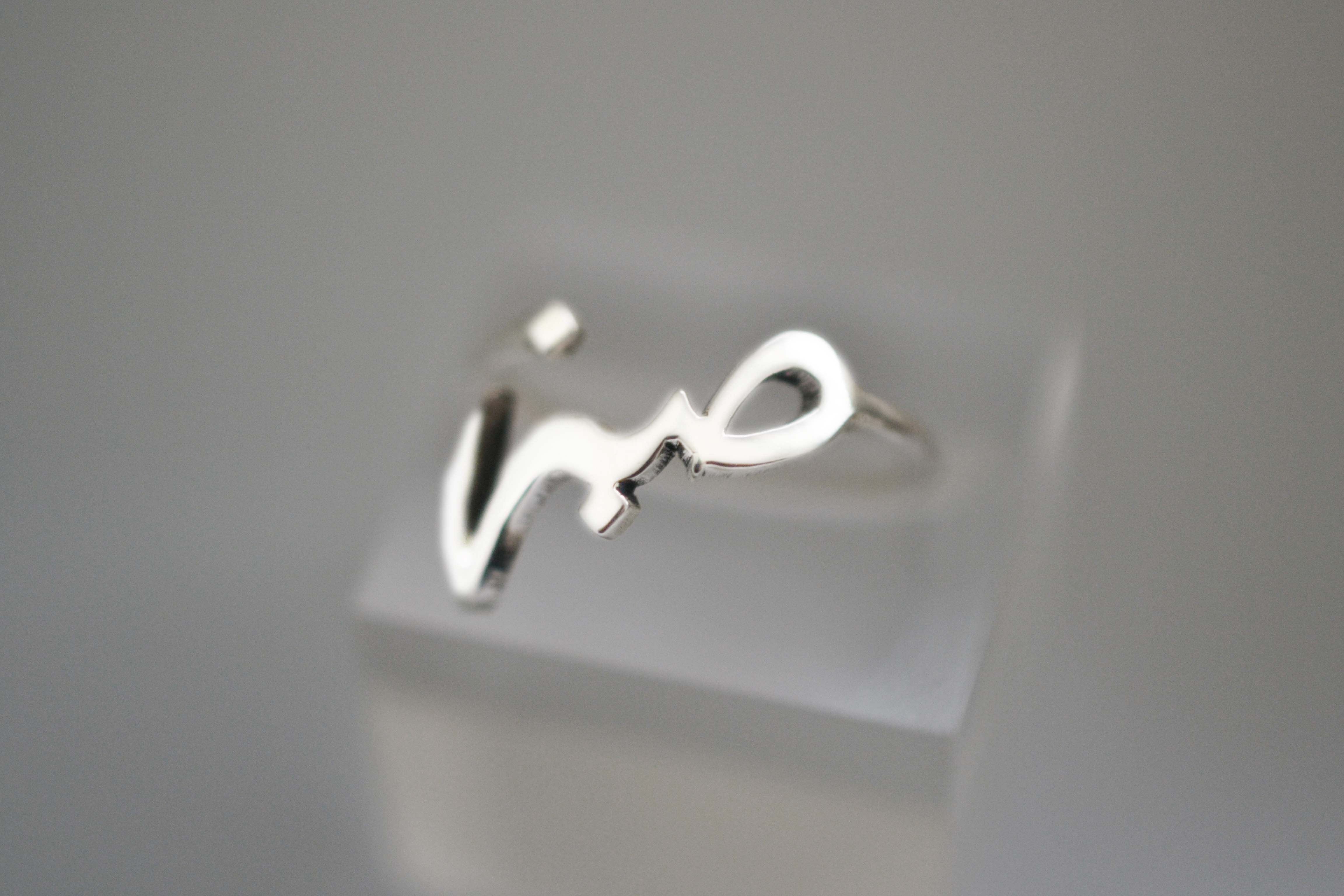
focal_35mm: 60
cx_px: 672
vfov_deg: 22.6
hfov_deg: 33.4
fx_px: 2240
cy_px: 448
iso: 280
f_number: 3.3
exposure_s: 1/40
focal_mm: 40
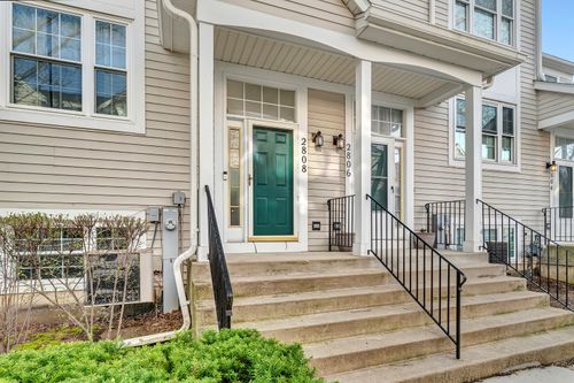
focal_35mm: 18
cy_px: 192
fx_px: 295
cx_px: 287
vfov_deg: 65.9
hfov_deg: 88.5
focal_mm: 18.5
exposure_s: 1/40
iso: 500
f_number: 8
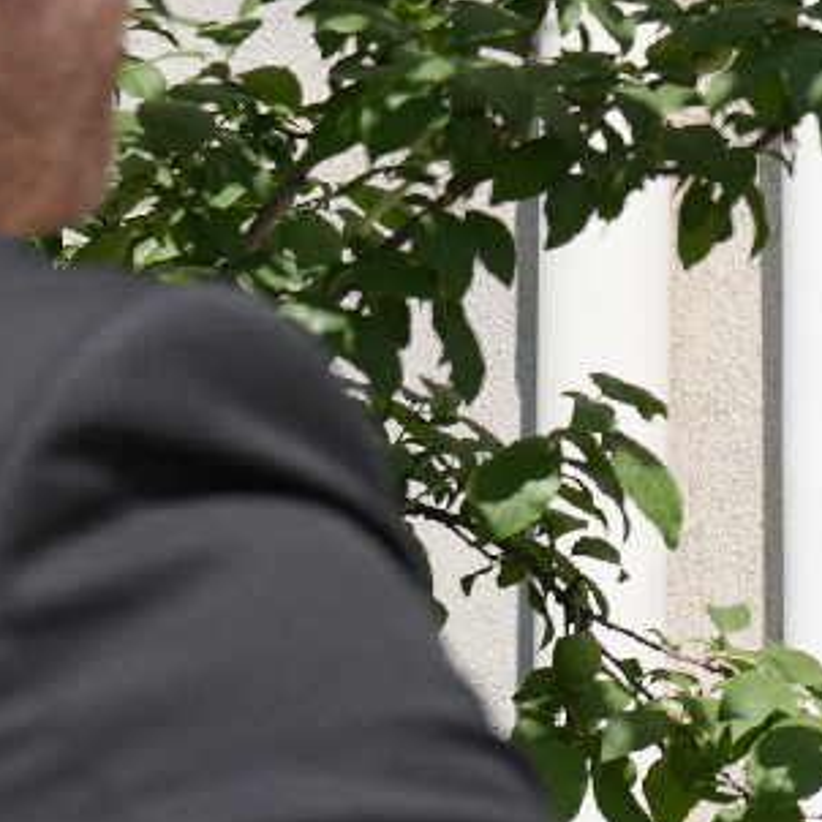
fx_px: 8705
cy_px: 596
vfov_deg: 5.4
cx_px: 1581
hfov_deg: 5.3
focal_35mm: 324
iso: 100
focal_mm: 48
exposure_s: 1/640
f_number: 4.5
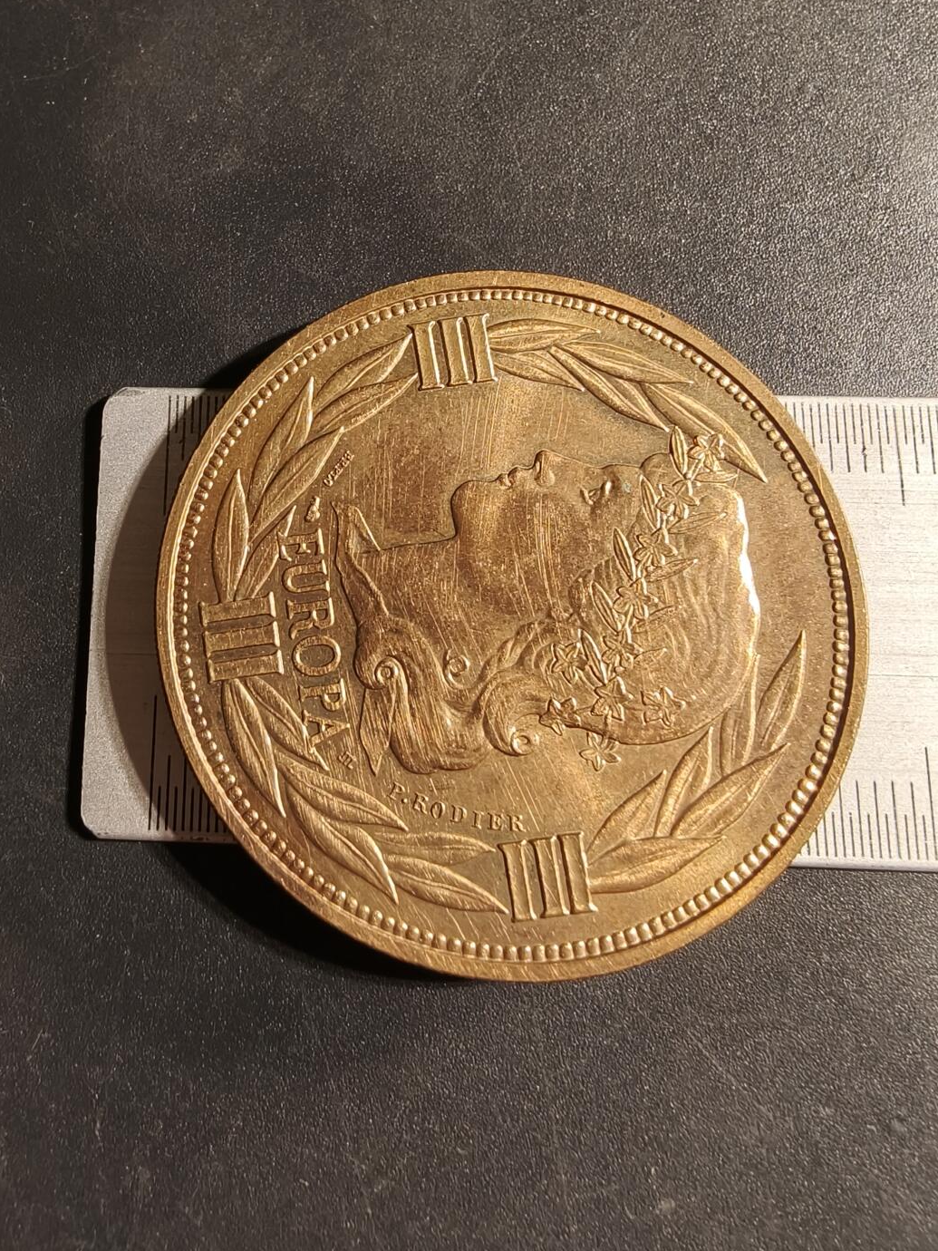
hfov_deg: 46.7
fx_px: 1084
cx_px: 537
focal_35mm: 30
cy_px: 763
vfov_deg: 59.4
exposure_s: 1/100
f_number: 2
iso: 200
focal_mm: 2.32
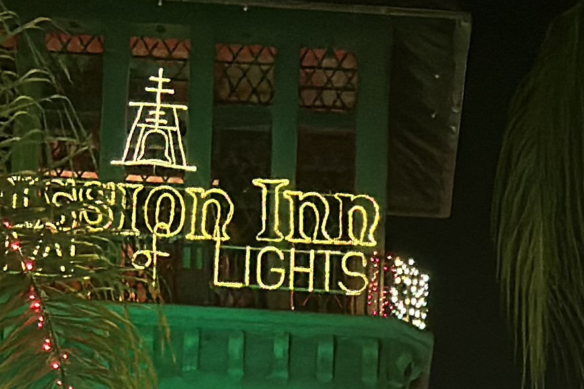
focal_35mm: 228
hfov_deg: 9.0
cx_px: 545
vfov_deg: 5.8
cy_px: 916
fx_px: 3699
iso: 400
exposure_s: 1/60
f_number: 1.78
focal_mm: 6.86
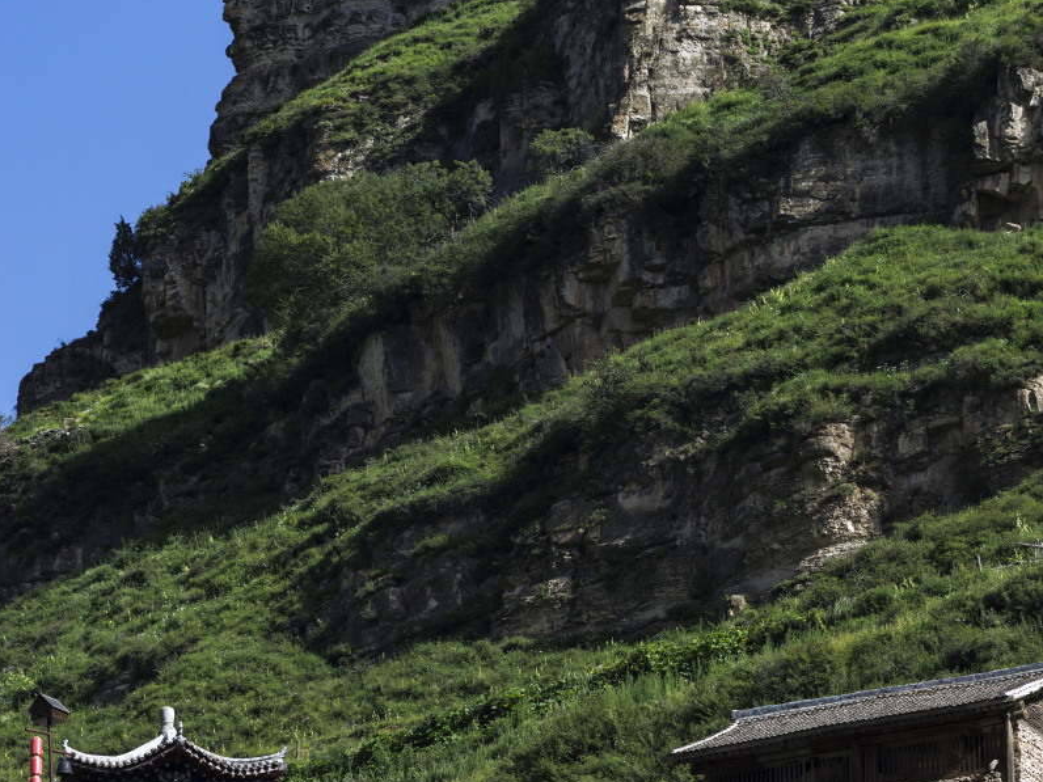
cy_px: 726
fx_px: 7864
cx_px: 520
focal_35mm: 261
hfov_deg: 7.6
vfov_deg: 5.7
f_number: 8
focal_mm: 180
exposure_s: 1/500
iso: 200
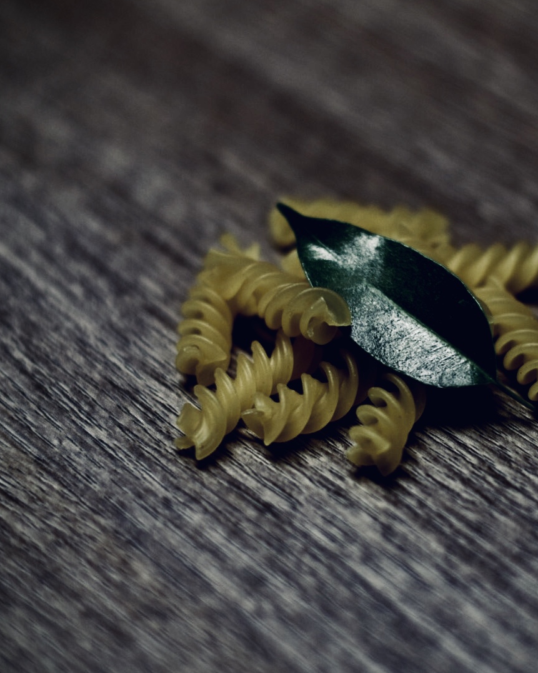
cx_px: 381
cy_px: 336
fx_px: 2109
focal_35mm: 106
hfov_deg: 14.5
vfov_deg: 18.1
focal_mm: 50
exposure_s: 1/125
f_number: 2.2
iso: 200
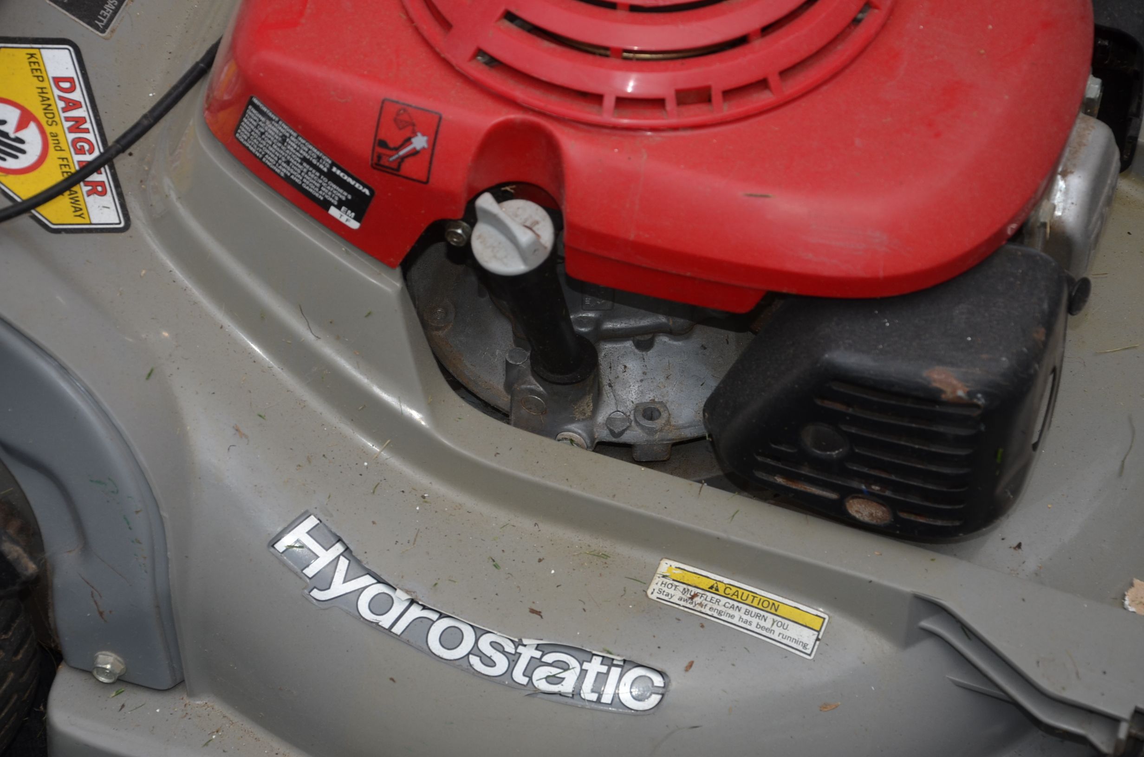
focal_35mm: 112
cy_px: 378
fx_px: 3568
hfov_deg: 18.2
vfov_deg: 12.1
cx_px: 572
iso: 200
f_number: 5.3
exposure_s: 1/200
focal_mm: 75
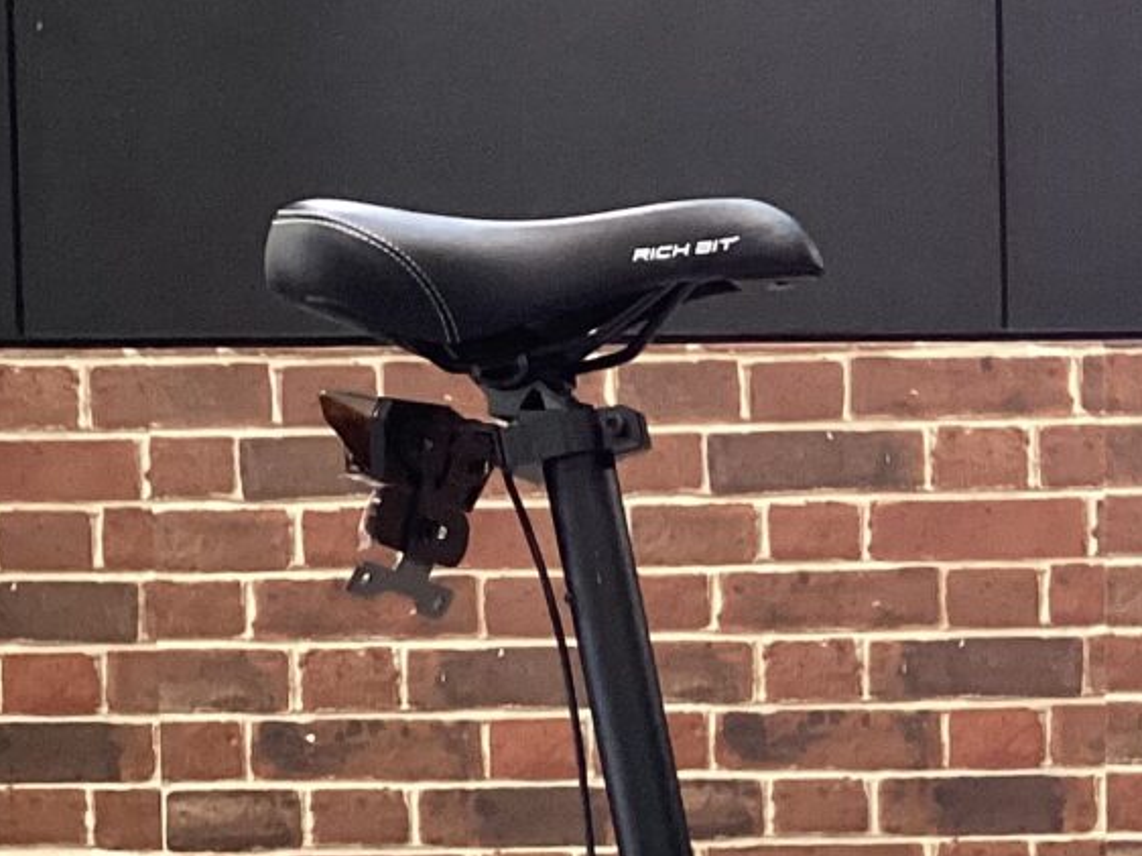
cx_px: 1294
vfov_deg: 13.8
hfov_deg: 17.8
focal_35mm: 106
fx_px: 3496
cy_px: 828
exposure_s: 1/60
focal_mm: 3.3
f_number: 2.4
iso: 160
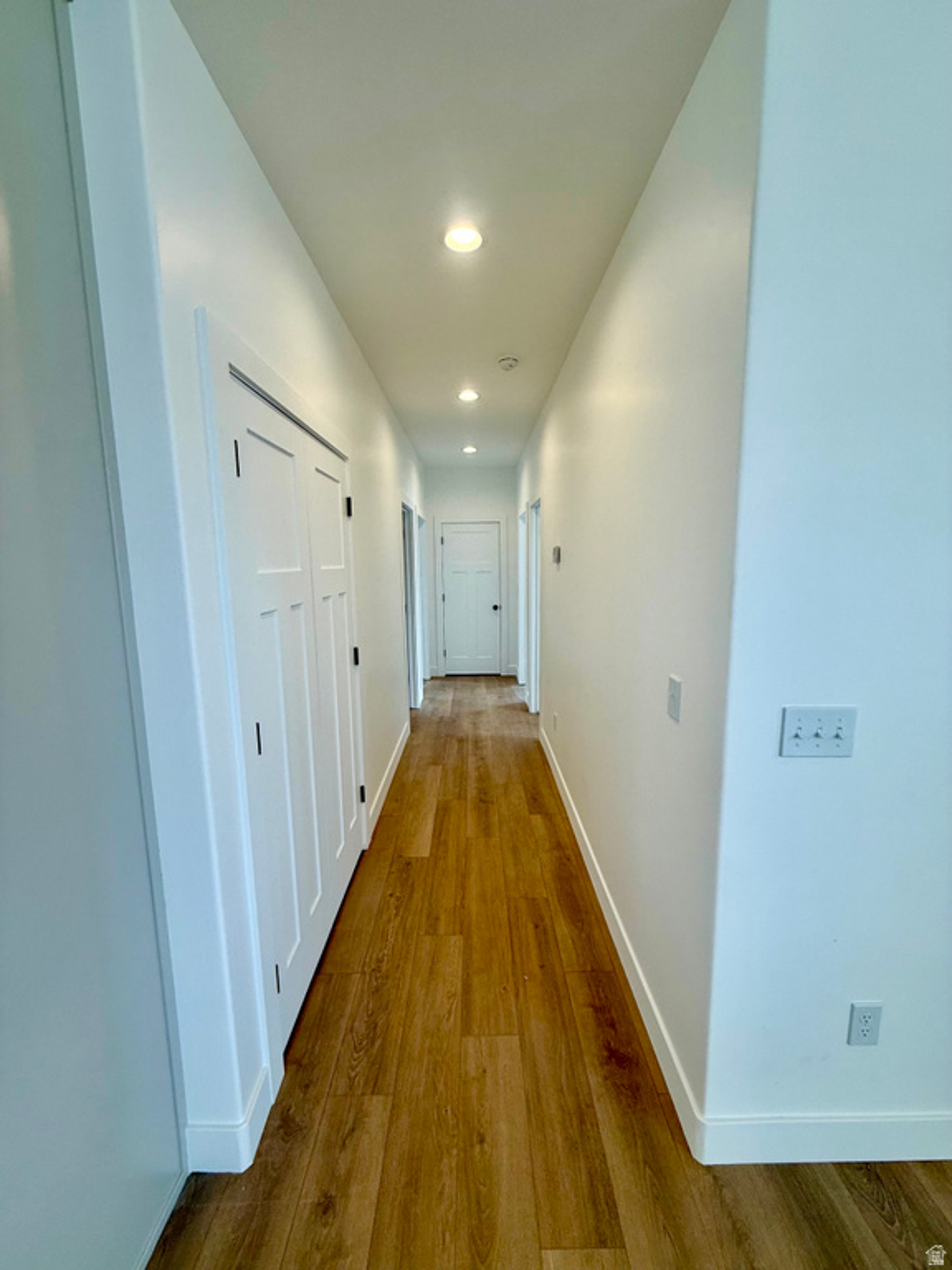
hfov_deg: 85.7
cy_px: 635
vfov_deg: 102.1
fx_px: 513
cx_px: 476
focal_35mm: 14
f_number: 2.2
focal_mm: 2.22
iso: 64
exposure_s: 1/120
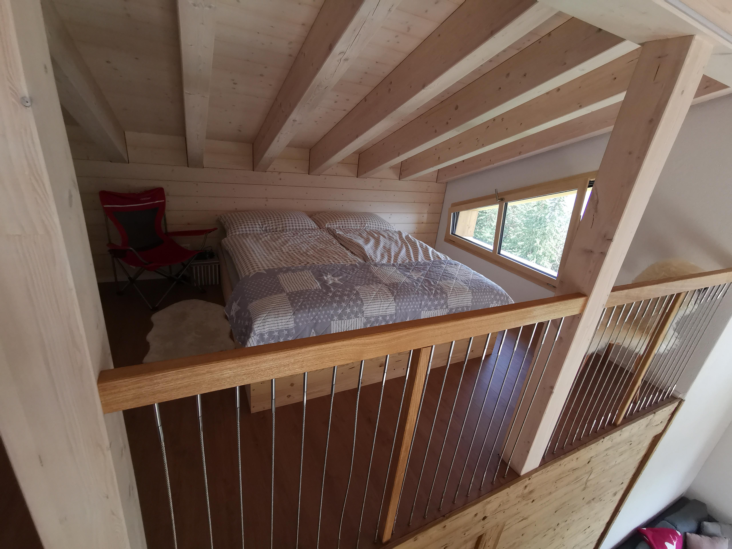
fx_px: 338
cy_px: 274
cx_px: 366
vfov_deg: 78.1
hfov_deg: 94.5
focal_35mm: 16
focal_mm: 2.35
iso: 200
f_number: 2.2
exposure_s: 1/100
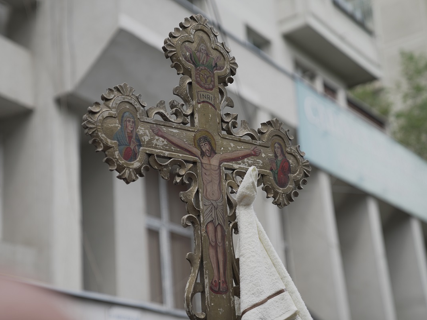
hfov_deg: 25.7
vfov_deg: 19.4
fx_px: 937
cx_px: 195
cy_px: 160
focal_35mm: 76
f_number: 2.8
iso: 200
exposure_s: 1/1600
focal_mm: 70
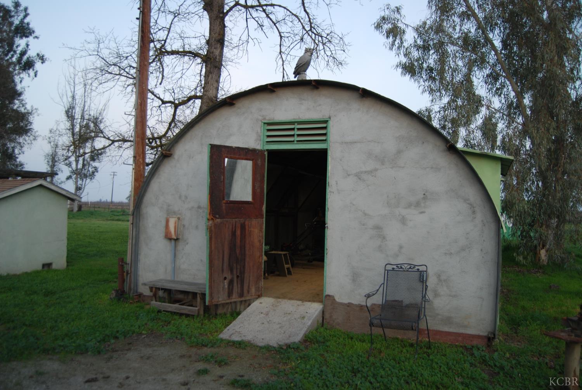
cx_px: 291
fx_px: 461
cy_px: 195
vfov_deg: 45.8
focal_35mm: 28
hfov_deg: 64.5
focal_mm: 19
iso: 200
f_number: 3.5
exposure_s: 1/30
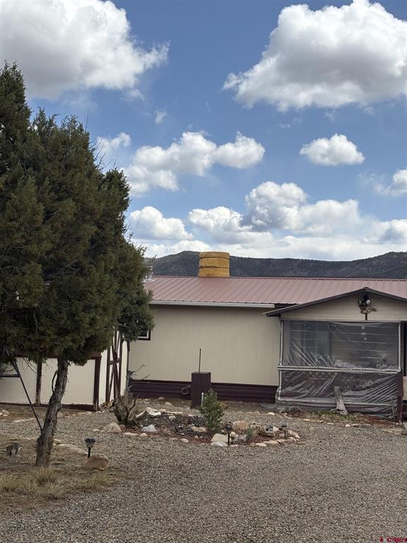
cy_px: 272
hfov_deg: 28.0
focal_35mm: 52
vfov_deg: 36.8
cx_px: 204
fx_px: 815
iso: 32
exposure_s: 1/3636
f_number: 1.6
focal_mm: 5.96
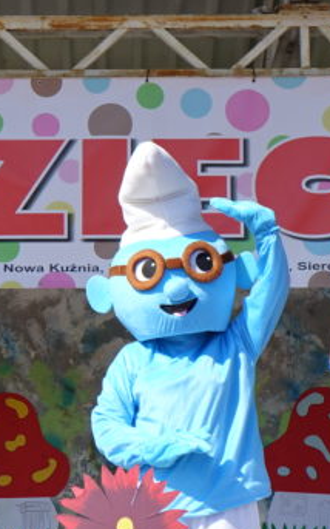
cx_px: 52
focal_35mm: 143
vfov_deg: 14.6
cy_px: 275
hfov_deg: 9.1
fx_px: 2060
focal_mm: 17.11
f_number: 4
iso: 125
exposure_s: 1/800
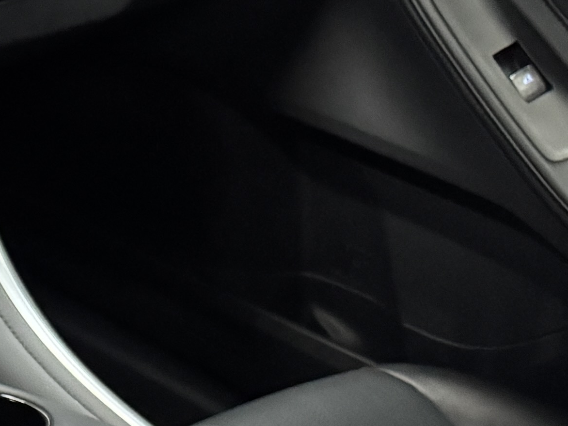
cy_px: 476
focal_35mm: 117
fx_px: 1920
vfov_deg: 12.4
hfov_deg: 14.0
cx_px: -592
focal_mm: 6.76
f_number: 1.78
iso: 1000
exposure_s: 1/33
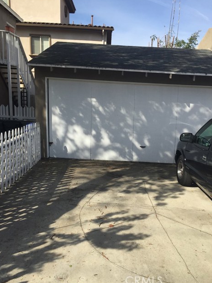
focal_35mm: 30
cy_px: 141
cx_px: 106
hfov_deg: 46.8
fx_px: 245
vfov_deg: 60.0
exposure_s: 1/1582
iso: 32
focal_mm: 4.15
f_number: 2.2
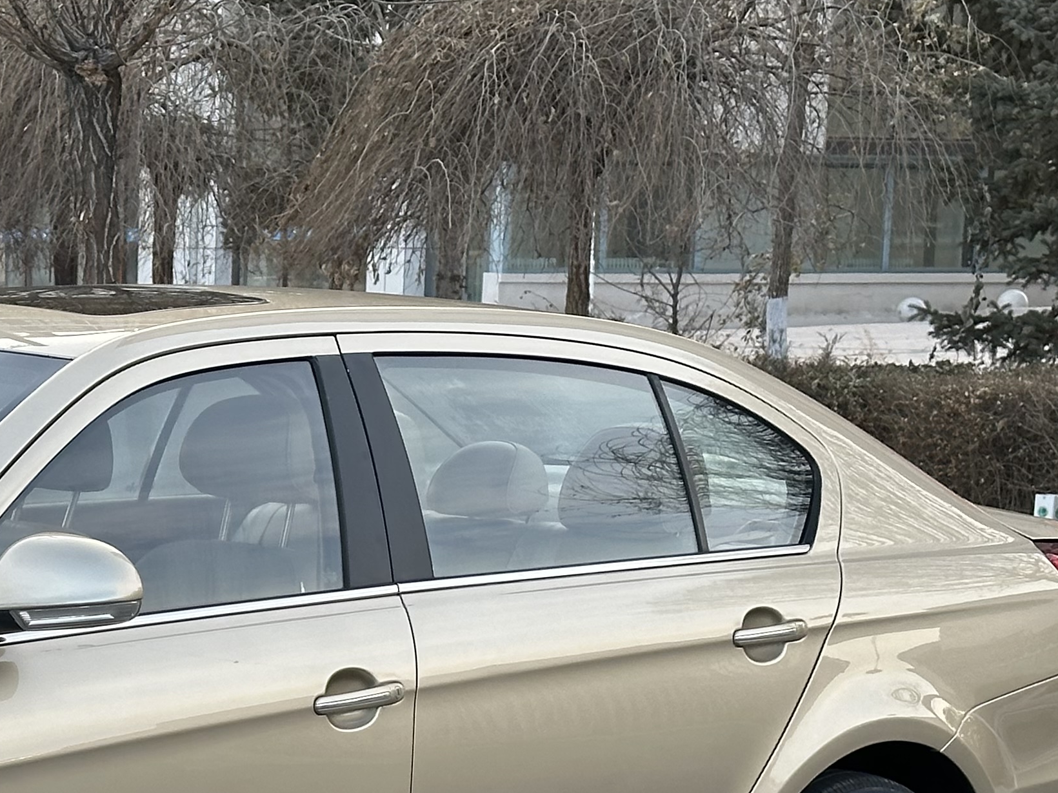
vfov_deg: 12.5
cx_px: -122
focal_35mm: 118
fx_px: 3607
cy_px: 730
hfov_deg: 16.2
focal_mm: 6.86
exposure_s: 1/393
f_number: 1.78
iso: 64
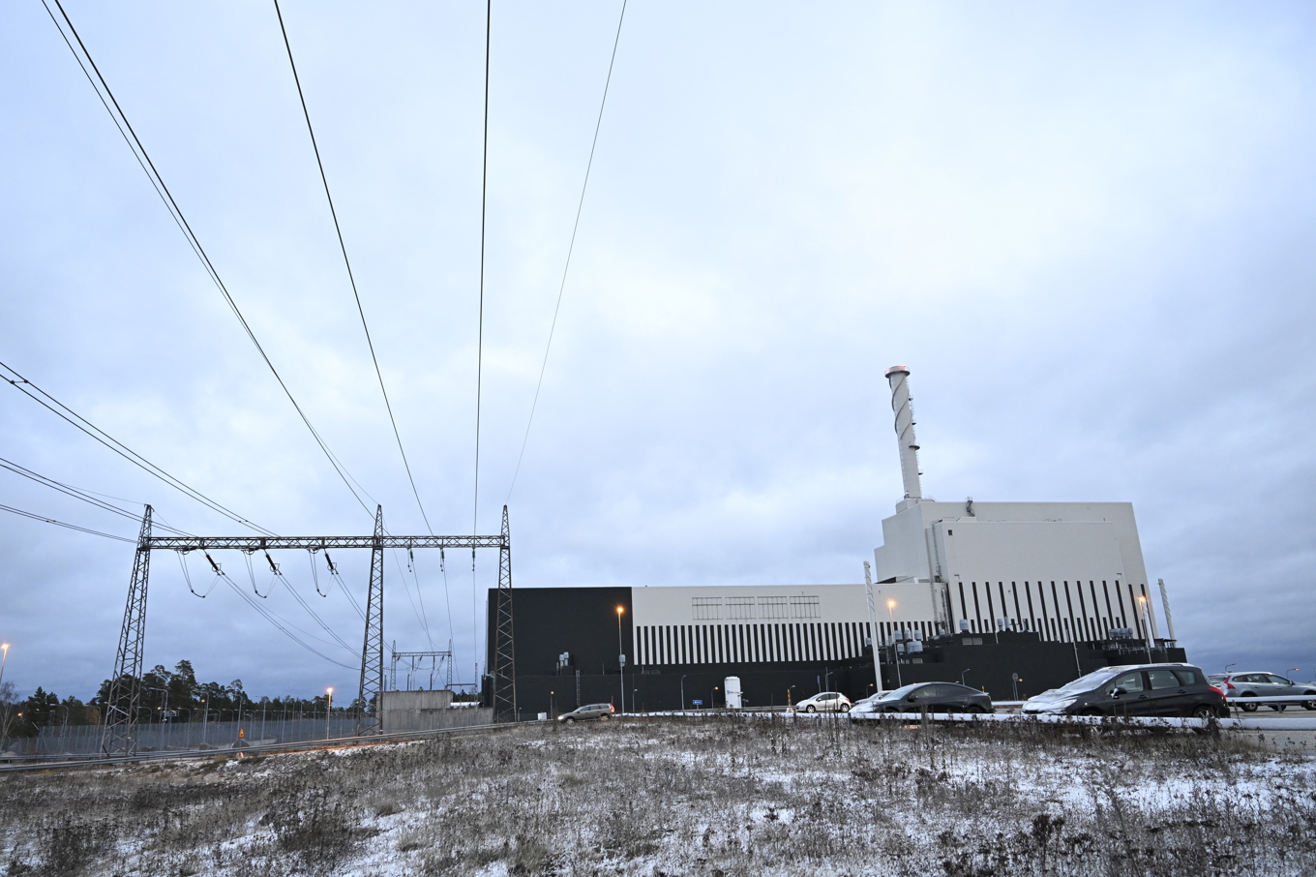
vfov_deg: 53.1
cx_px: 658
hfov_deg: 73.8
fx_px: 877
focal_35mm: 24
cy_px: 438
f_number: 4
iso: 2500
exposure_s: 1/50
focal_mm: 24
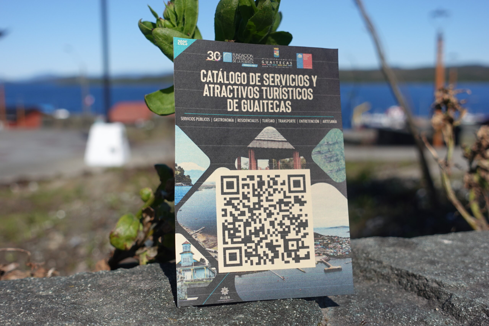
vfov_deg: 30.5
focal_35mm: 44
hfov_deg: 44.5
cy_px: 163
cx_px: 244
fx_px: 598
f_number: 4
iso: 125
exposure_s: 1/1600
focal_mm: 16.72
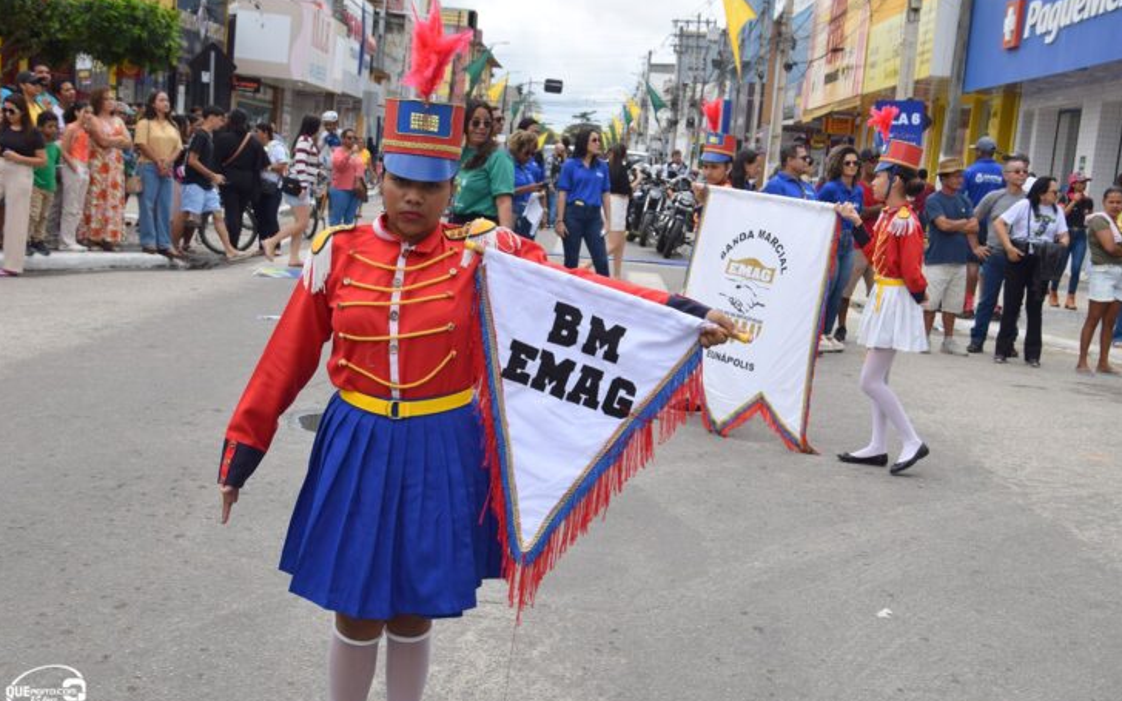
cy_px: 341
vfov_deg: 24.4
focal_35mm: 53
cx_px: 564
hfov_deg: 38.2
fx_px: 1621
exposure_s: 1/320
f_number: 9
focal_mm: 34
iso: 200
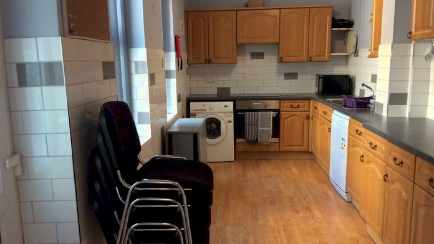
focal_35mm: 35
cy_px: 133
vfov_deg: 33.7
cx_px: 218
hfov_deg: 56.6
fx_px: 403
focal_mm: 3.3
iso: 125
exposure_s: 1/25
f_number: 2.4
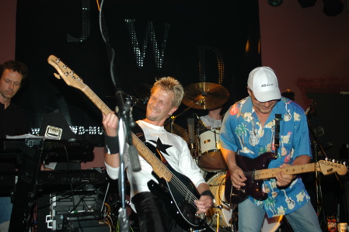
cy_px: 116
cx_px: 174
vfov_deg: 31.9
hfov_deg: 46.4
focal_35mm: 42
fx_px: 407
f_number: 4.5
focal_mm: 28
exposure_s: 1/60
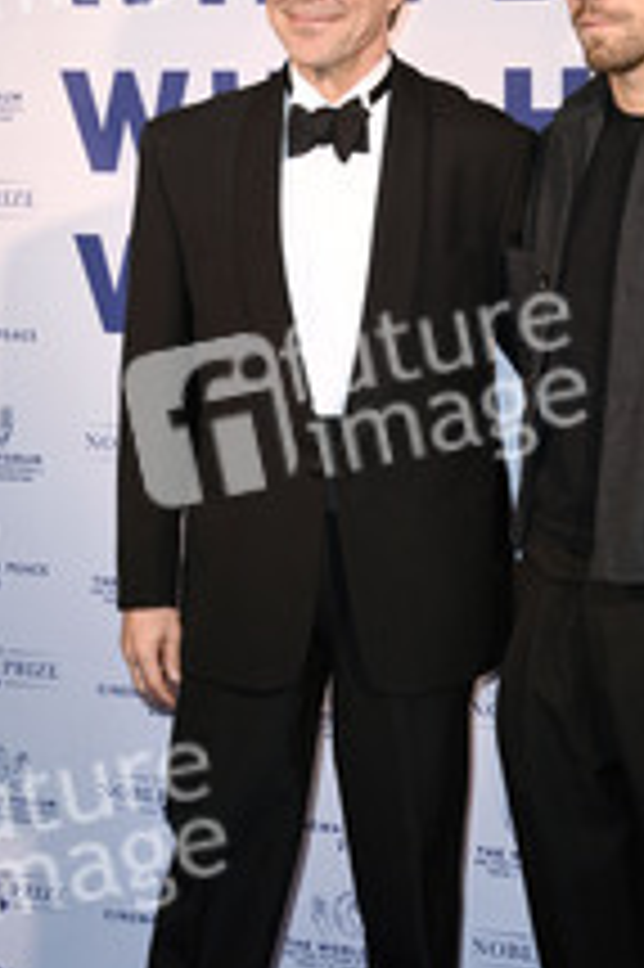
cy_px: 626
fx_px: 2795
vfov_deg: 19.6
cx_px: 486
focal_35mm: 104
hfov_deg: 13.1
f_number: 6.3
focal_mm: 56
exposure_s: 1/250
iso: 1000
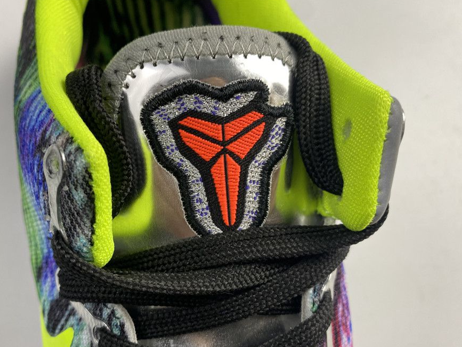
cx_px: 202
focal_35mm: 30
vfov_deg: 46.7
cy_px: 192
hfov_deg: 59.8
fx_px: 400
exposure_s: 1/100
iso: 64
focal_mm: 4.25
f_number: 1.8
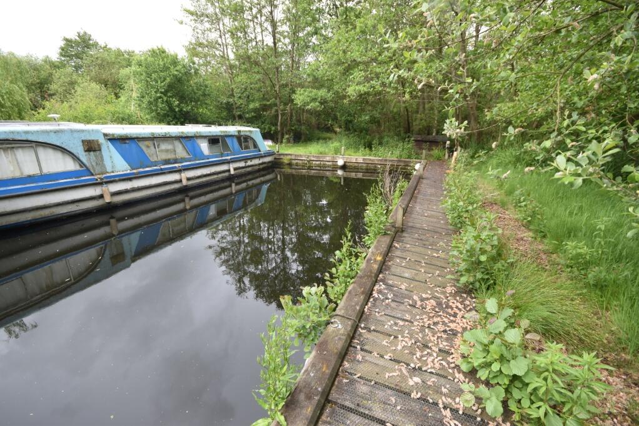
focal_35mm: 15
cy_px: 213
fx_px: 266
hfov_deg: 100.4
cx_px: 320
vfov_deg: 77.3
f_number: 7.1
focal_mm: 10
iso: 400
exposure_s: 1/200
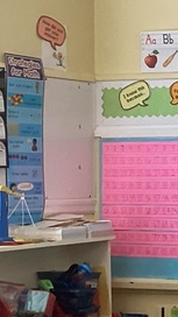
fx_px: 1066
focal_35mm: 127
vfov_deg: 16.9
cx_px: 543
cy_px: 190
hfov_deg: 8.1
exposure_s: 1/60
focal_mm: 3.3
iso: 160
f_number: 2.4
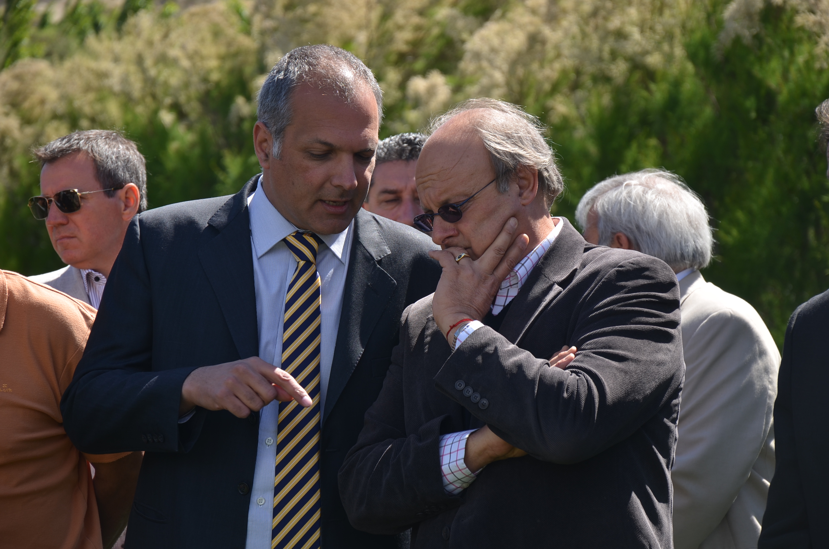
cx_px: 414
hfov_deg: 13.1
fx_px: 3619
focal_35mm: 158
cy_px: 274
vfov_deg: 8.7
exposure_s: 1/200
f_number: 7.1
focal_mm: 105
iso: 100
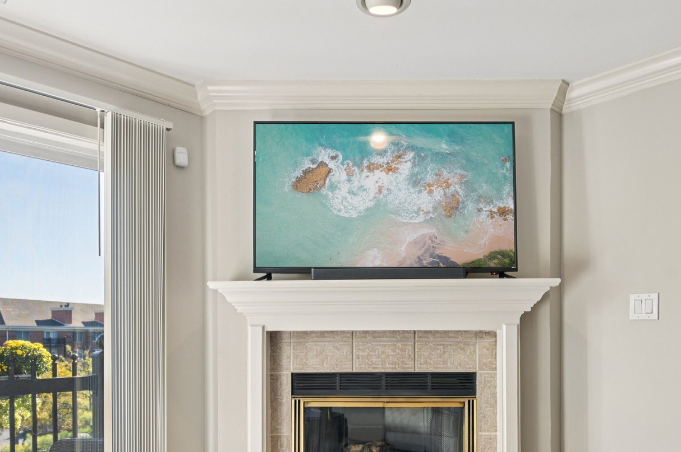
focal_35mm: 27
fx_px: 510
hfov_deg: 67.1
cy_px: 338
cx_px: 387
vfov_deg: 46.2
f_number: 8
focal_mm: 16
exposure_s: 1/30
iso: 100
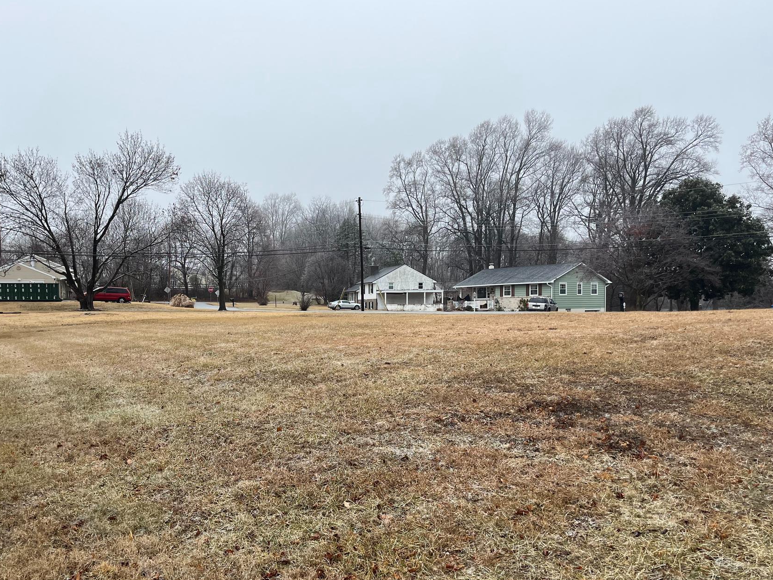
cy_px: 341
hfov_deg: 56.5
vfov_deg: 44.0
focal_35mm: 32
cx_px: 322
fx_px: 715
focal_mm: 5.1
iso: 50
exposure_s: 1/1186
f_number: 1.6
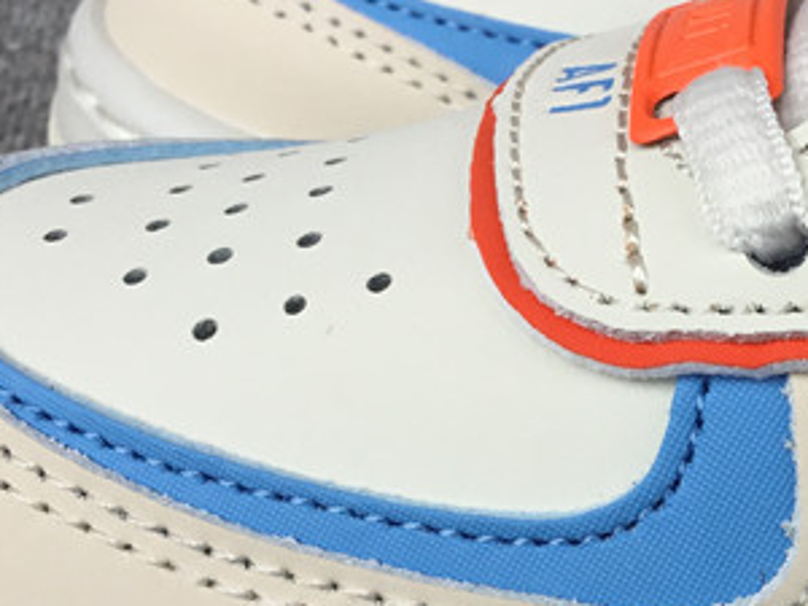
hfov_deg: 20.7
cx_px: 719
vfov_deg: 15.8
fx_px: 2171
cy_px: 467
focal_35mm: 93
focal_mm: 3.3
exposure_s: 1/116
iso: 25
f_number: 2.4
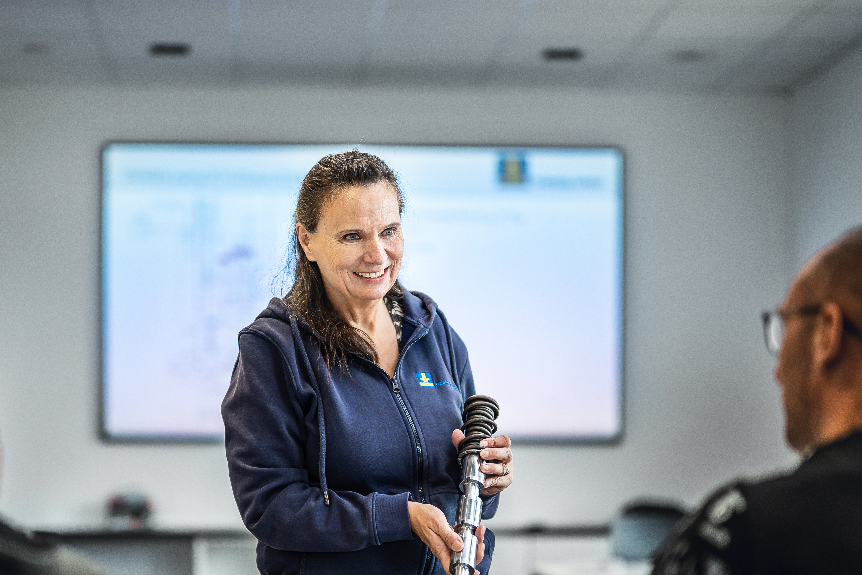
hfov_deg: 27.3
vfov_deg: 18.3
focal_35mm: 74
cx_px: 368
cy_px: 405
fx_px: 1772
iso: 400
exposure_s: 1/320
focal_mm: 50
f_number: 1.2
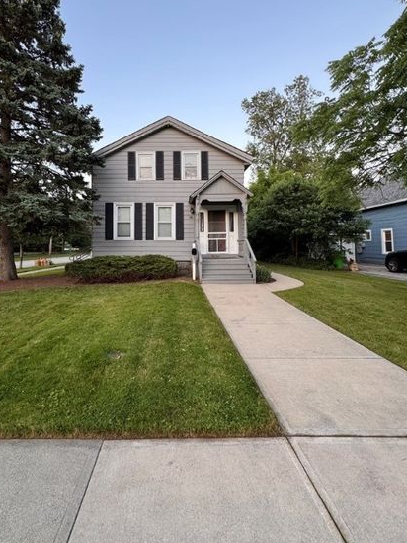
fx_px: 266
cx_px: 172
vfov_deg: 90.5
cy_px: 236
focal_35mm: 17
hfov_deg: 74.3
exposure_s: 1/99
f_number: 2.2
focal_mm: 2.22
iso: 160
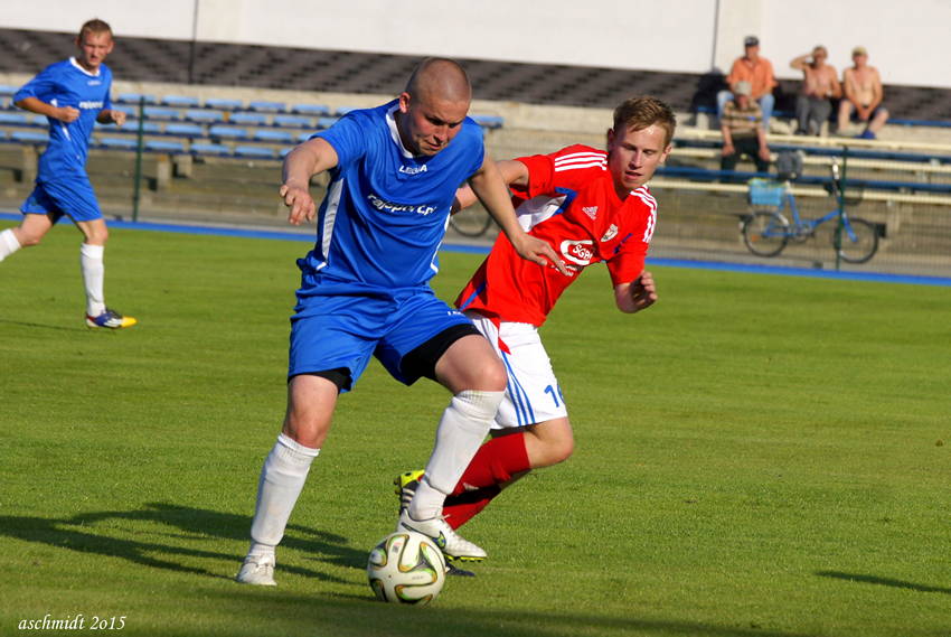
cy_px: 318
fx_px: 7934
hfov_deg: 6.9
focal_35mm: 300
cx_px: 476
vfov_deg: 4.6
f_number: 7.1
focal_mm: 200
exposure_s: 1/1250
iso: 200
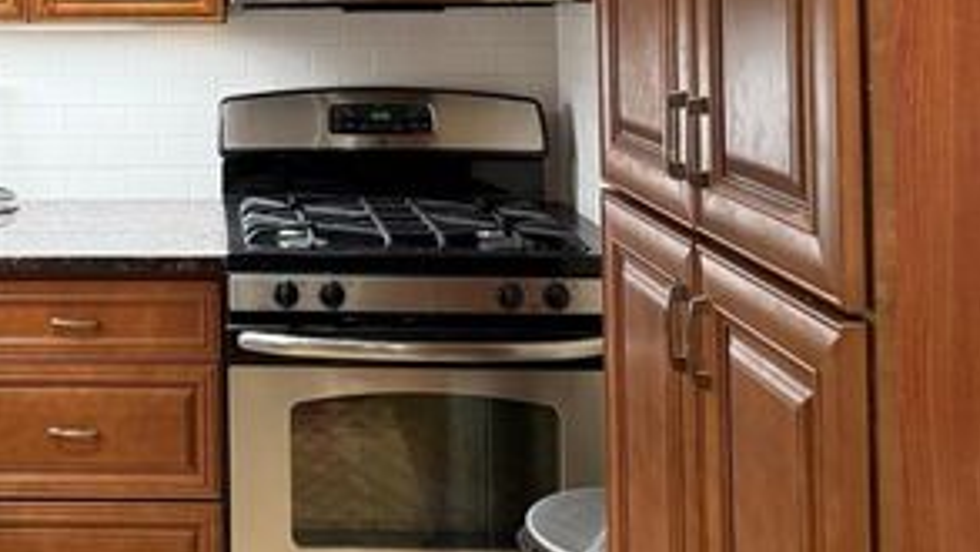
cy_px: -89
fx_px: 1378
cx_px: 127
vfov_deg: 21.3
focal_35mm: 53
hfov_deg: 37.0
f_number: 1.78
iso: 500
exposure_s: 1/60
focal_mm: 6.76
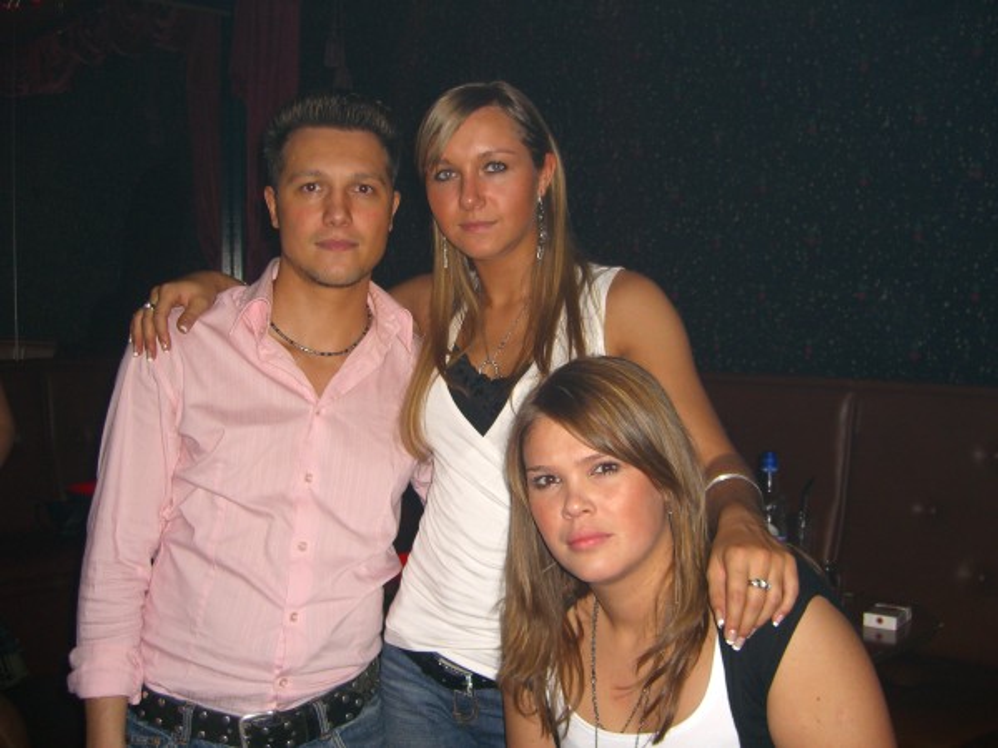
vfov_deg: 37.7
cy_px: 374
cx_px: 499
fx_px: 1096
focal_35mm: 38
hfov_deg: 49.0
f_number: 2.8
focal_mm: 7.9
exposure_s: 1/60
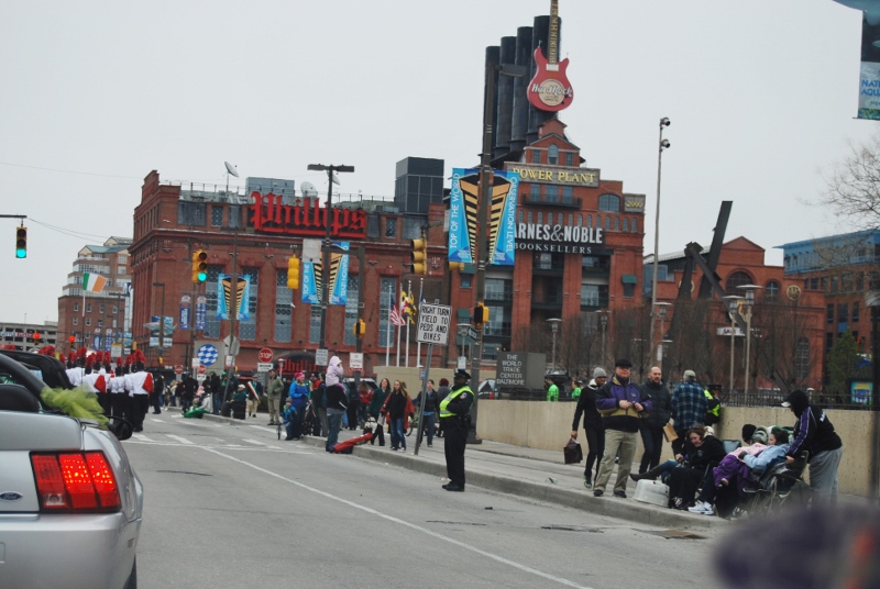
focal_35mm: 82
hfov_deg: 24.6
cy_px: 294
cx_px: 440
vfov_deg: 16.6
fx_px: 2020
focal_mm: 55
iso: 200
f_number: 6.3
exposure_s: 1/160
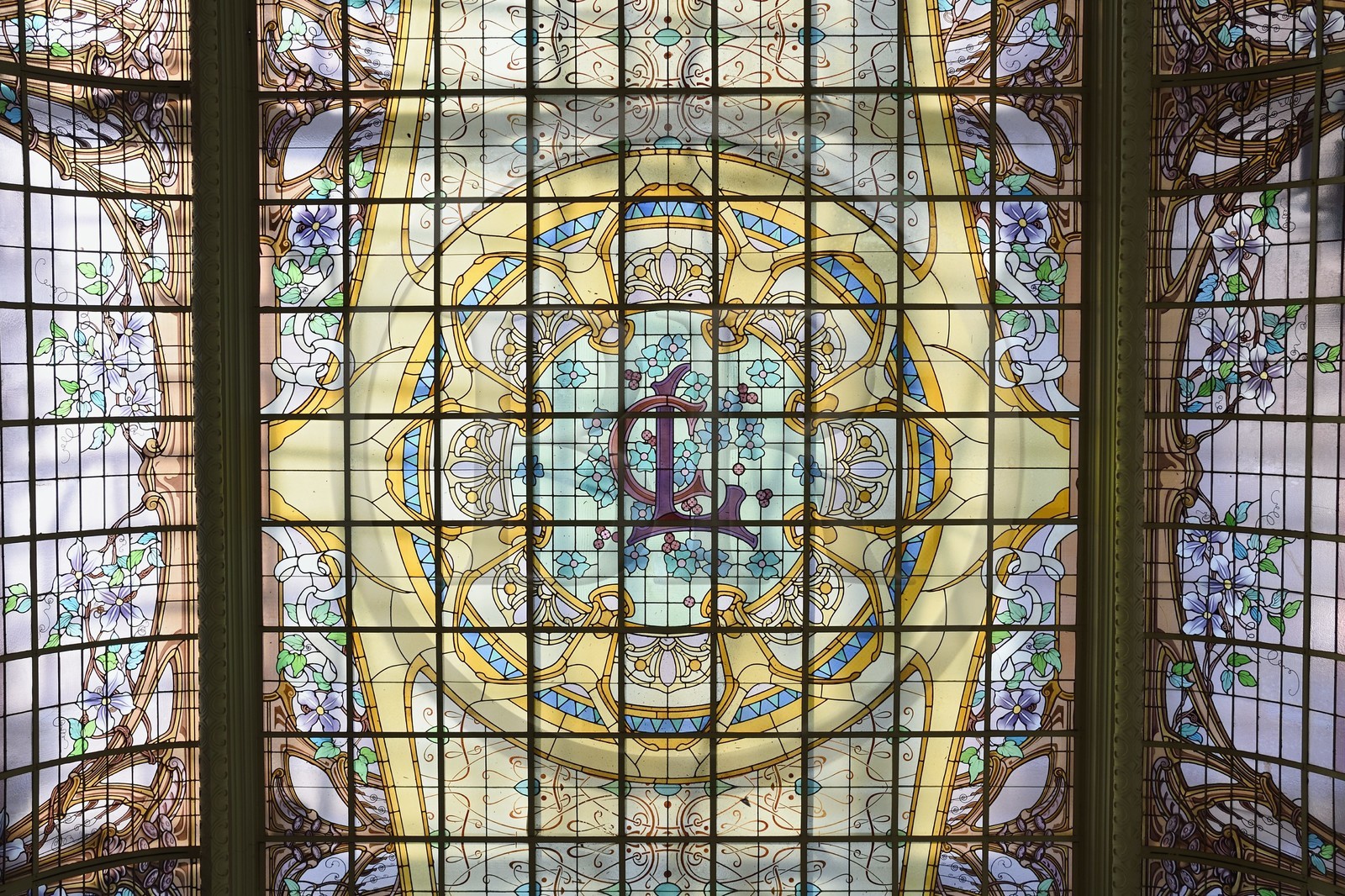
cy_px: 448
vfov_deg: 28.1
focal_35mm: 48
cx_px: 672
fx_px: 1793
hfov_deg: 41.1
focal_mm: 48
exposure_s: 1/1000
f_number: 5
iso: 400
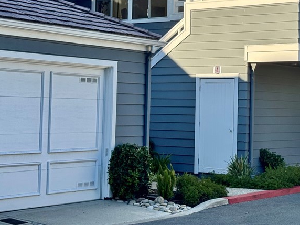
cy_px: 63
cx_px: 242
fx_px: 745
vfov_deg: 17.1
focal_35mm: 86
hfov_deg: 22.4
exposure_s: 1/2415
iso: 64
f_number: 1.78
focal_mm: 6.76
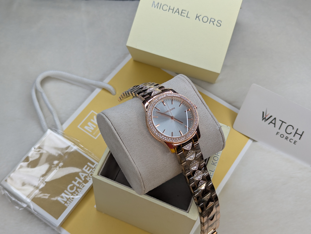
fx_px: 432
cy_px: 117
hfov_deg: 39.6
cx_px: 156
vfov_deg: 30.3
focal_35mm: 48
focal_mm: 6.81
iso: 46
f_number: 1.85
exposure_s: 1/106
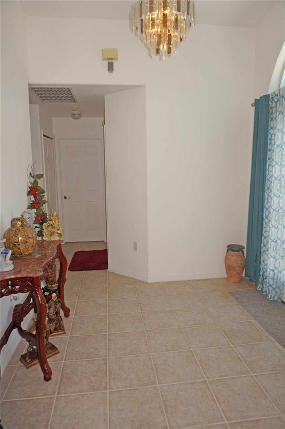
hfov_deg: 53.0
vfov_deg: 73.8
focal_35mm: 24
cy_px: 214
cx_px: 142
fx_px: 286
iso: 125
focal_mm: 16
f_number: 4
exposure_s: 1/160
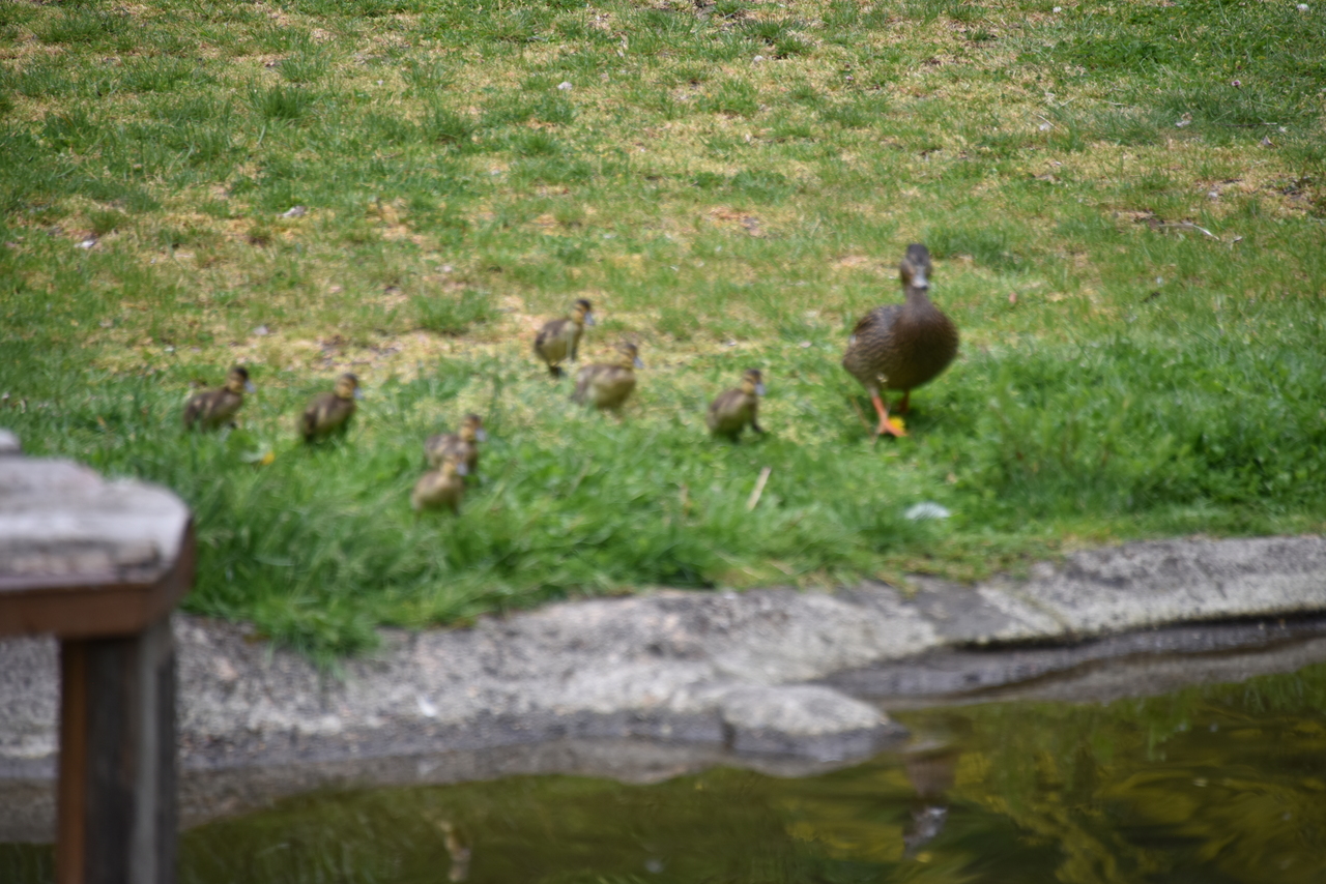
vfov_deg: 4.6
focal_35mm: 300
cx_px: 663
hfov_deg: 6.9
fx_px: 11052
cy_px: 442
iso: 400
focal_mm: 300
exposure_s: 1/640
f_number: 5.6
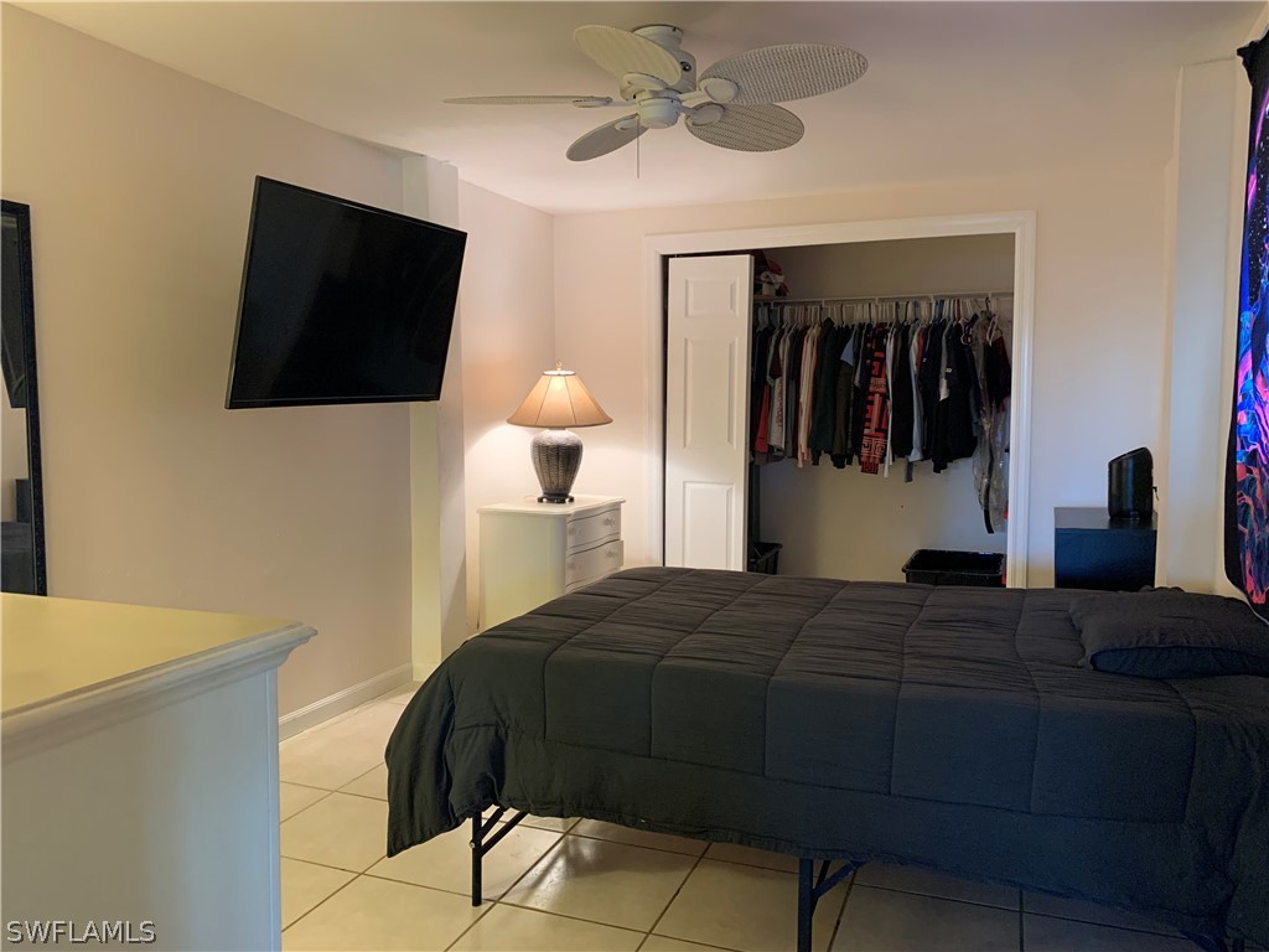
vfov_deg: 53.1
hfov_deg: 67.3
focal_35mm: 26
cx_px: 634
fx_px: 953
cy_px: 476
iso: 320
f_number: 1.8
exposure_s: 1/60
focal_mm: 4.25
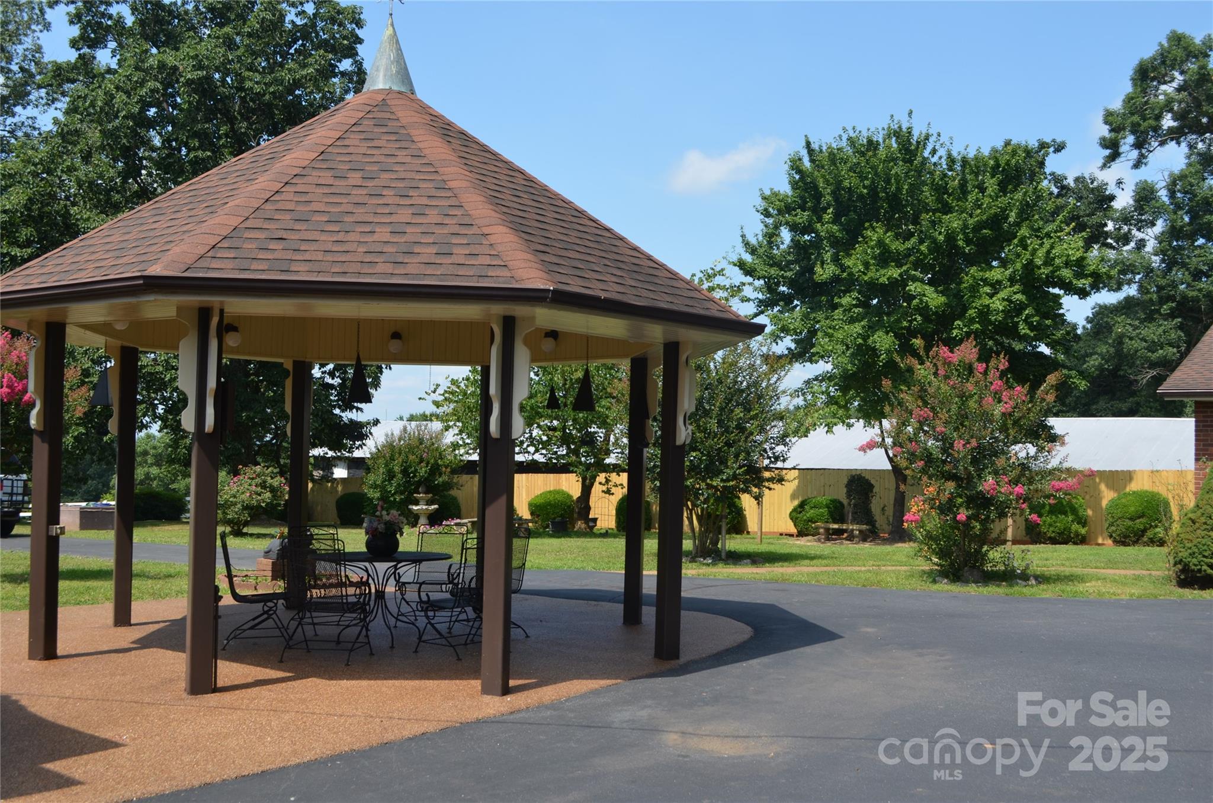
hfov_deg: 53.2
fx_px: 1210
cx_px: 606
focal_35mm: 36
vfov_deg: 36.7
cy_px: 402
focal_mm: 24
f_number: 8
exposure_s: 1/250
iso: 140
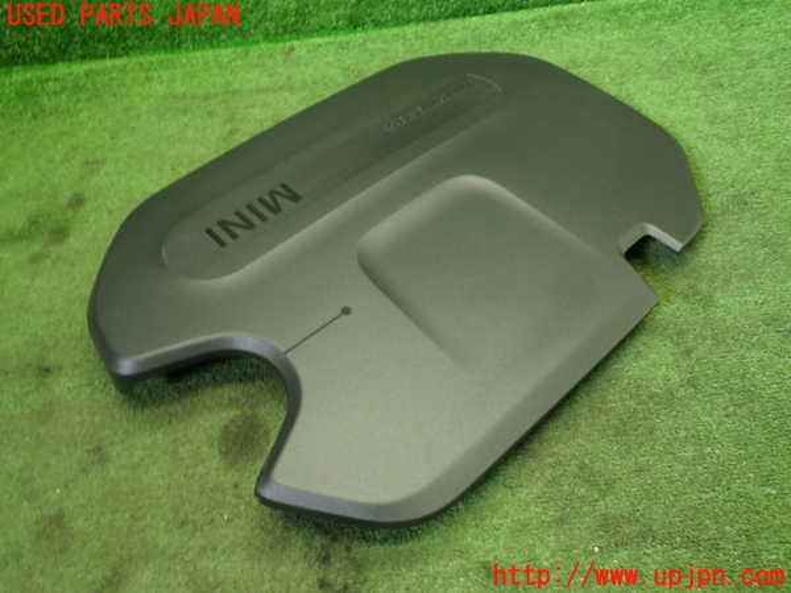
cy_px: 296
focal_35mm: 30
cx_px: 396
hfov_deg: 60.0
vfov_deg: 46.8
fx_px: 686
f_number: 2.3
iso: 200
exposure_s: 1/30
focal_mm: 5.4
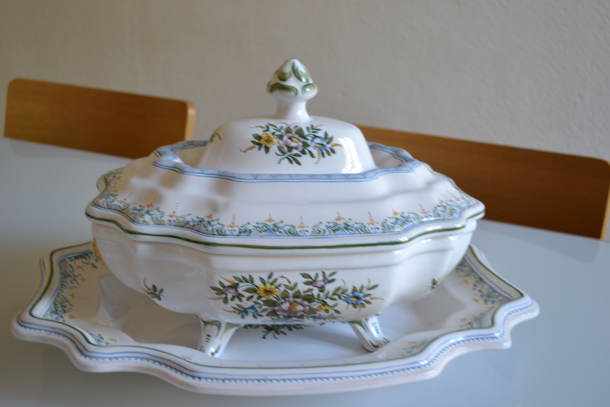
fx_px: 712
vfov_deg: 31.9
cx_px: 305
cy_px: 204
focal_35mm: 42
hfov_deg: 46.4
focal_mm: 28
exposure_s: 1/30
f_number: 4.5
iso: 400
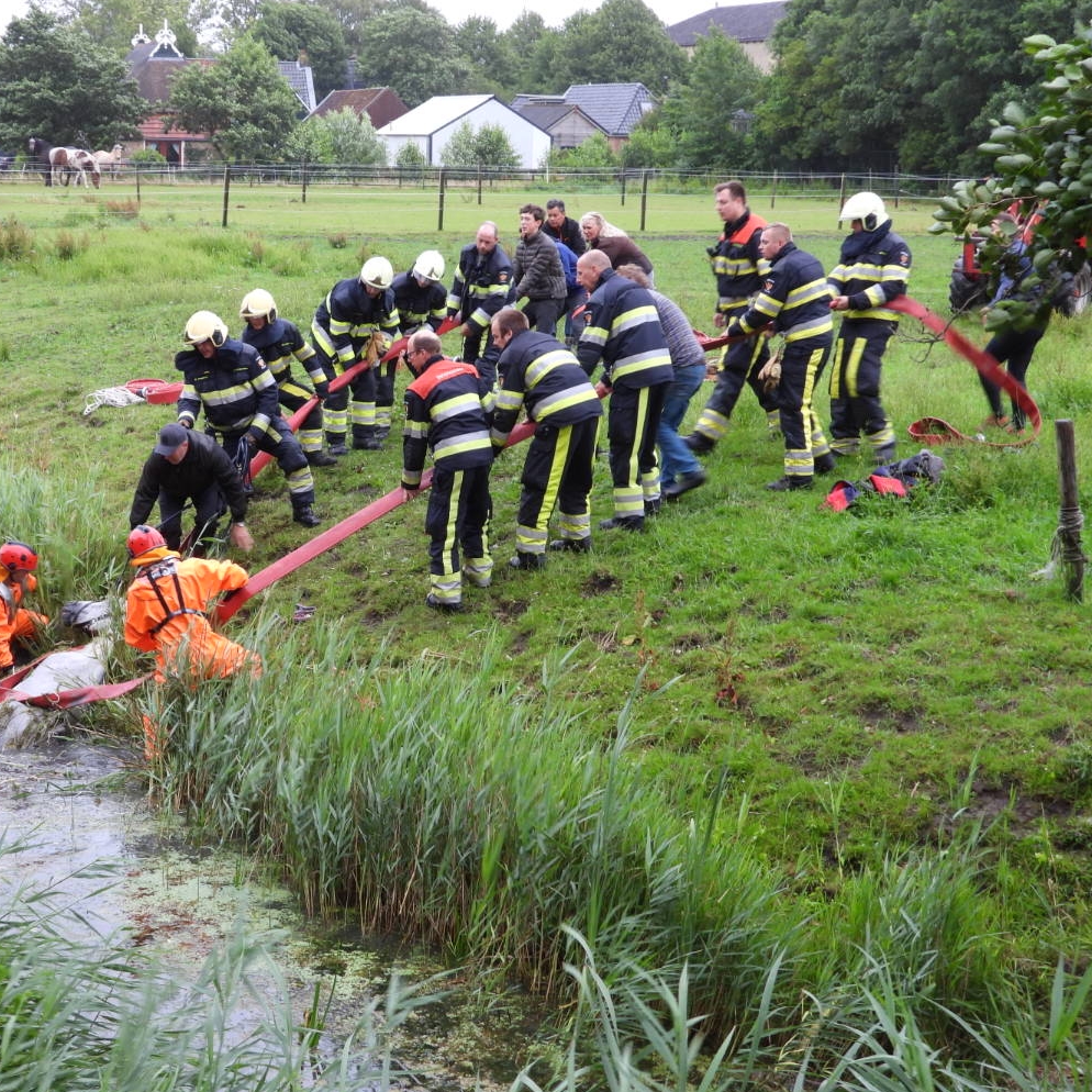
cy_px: 549
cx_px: 354
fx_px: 2284
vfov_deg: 26.9
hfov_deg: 26.7
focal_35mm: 64
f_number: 3.2
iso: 140
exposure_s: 1/30
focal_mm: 9
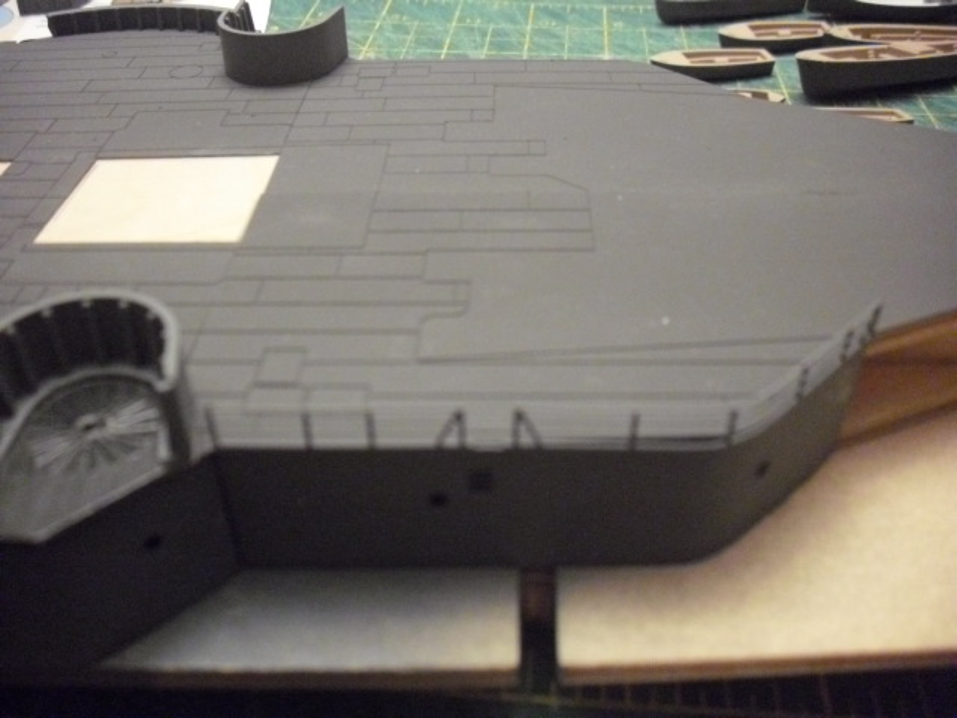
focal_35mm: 38
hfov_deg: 49.0
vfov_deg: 37.7
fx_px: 1051
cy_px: 359
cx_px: 478
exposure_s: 1/20
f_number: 2.8
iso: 800
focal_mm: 6.2
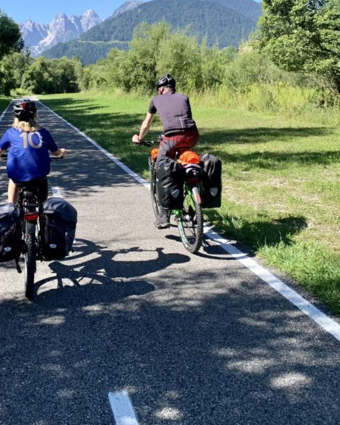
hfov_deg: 36.0
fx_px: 516
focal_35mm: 41
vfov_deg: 43.3
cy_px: 105
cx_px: 102
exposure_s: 1/879
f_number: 1.8
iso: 25
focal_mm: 4.2
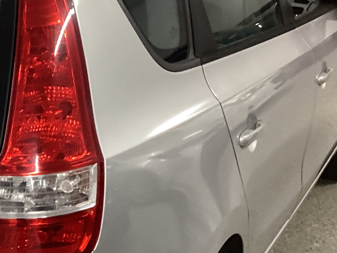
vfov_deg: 17.0
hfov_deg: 21.4
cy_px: 200
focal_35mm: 86
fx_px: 837
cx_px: -49
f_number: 2.4
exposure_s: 1/60
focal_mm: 3.3
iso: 250
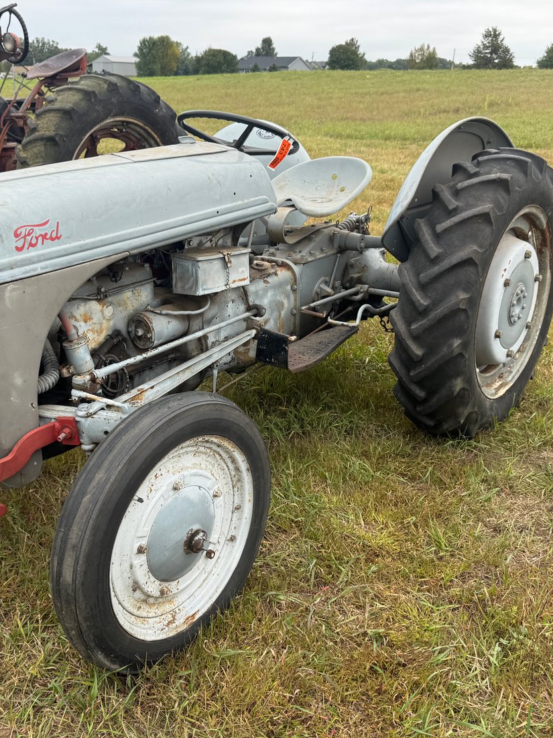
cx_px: 214
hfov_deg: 42.7
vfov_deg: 55.4
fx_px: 703
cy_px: 365
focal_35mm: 33
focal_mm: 6.76
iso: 80
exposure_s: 1/1311
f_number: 1.78
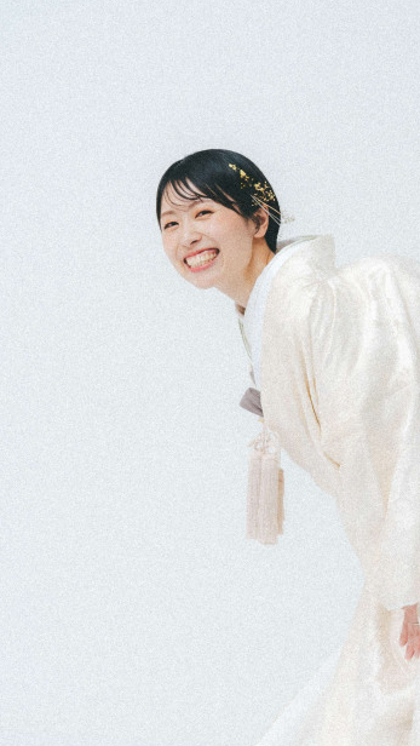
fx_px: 2017
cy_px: 423
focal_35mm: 102
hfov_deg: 11.8
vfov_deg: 20.9
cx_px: 340
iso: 200
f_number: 4.5
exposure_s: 1/125
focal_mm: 50
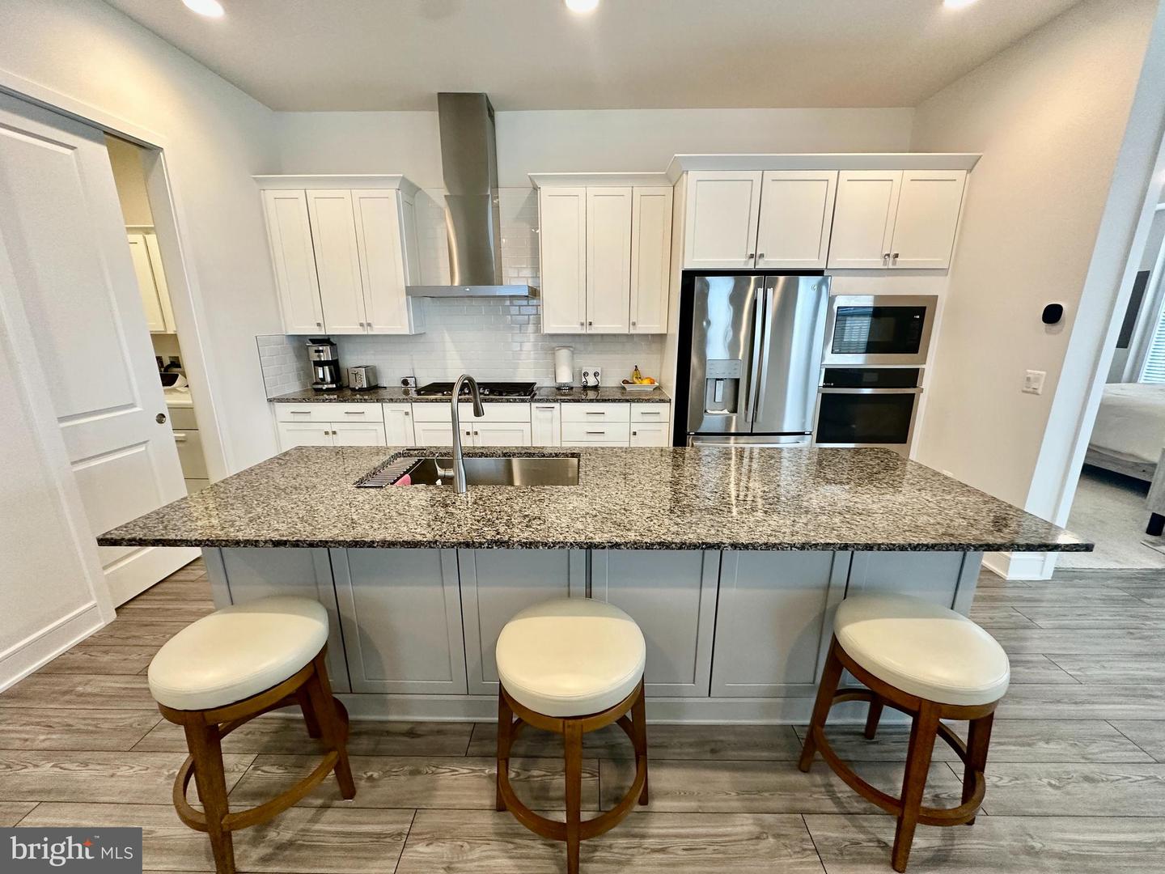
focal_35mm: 14
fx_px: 471
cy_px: 437
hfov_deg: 102.1
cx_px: 582
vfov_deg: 85.7
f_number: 2.2
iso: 250
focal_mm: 2.22
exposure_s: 1/60
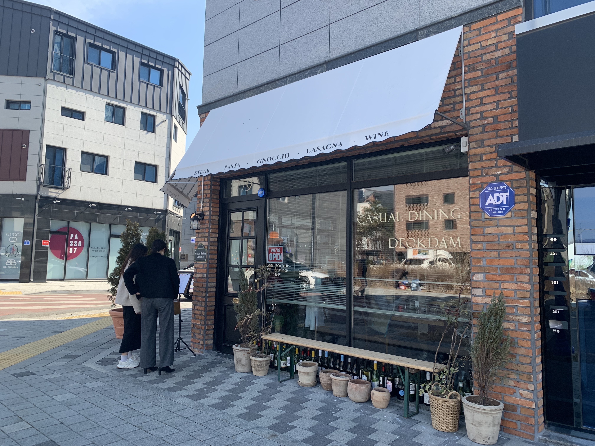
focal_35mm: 26
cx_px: 298
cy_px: 223
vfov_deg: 53.1
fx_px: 447
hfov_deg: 67.3
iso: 25
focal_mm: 4.25
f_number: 1.8
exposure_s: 1/623
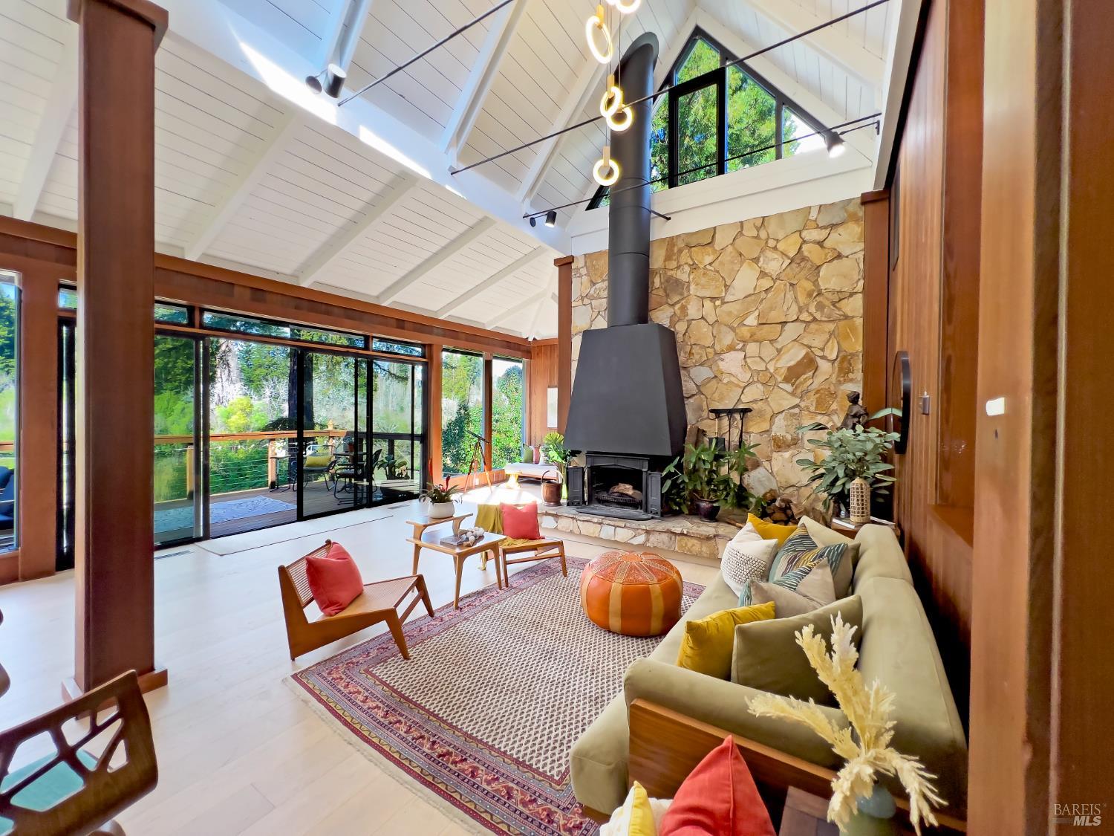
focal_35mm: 13
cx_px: 557
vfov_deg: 89.9
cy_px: 418
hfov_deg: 106.2
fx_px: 418
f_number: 1.8
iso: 50
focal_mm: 1.57
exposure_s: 1/120
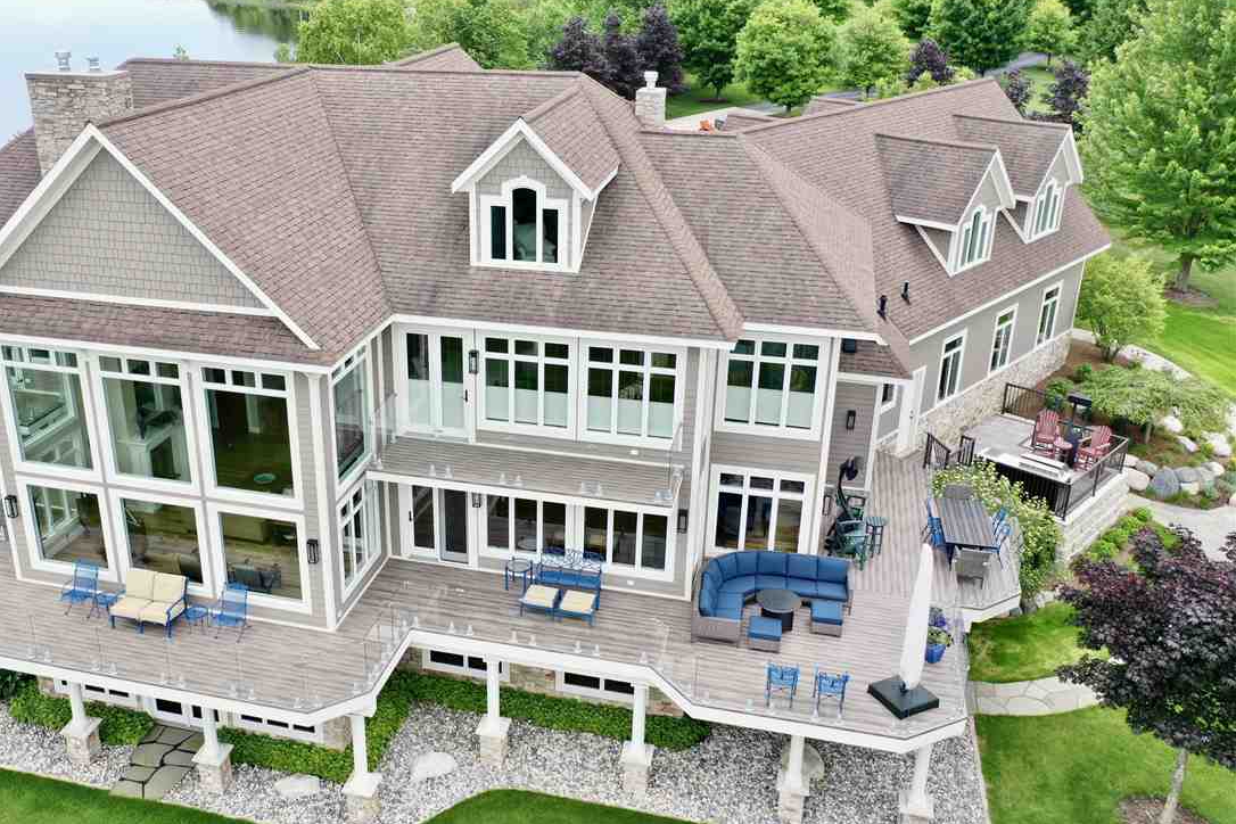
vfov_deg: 39.9
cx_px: 509
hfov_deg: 56.9
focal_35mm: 33
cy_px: 383
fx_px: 1133
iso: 100
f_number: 3.5
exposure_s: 1/400
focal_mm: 10.26
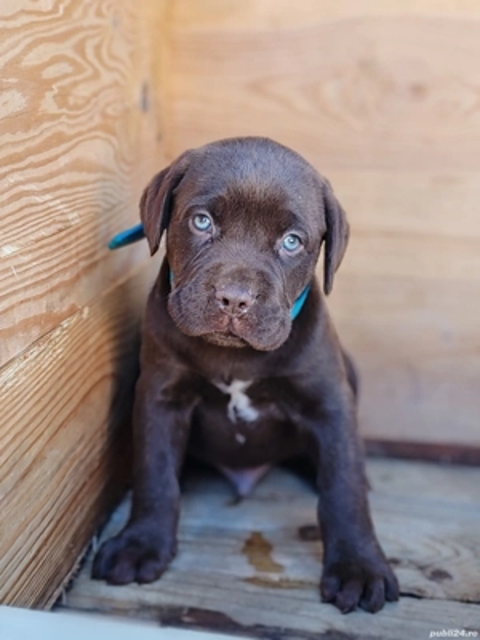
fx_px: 998
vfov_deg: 35.5
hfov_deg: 27.0
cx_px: 240
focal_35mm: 54
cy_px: 320
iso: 200
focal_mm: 6.12
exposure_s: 1/100
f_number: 2.4
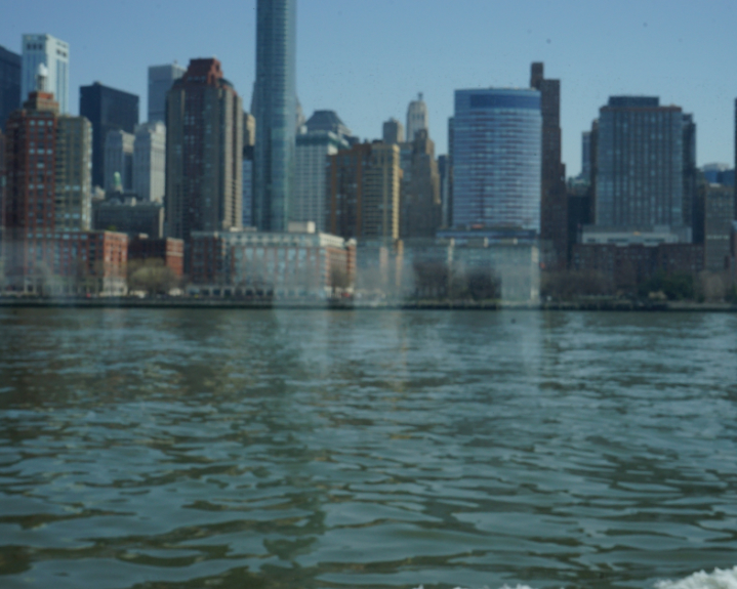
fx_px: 1025
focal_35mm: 47
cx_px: 374
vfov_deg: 32.1
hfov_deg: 39.5
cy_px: 284
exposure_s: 1/400
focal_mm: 40
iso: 400
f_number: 16
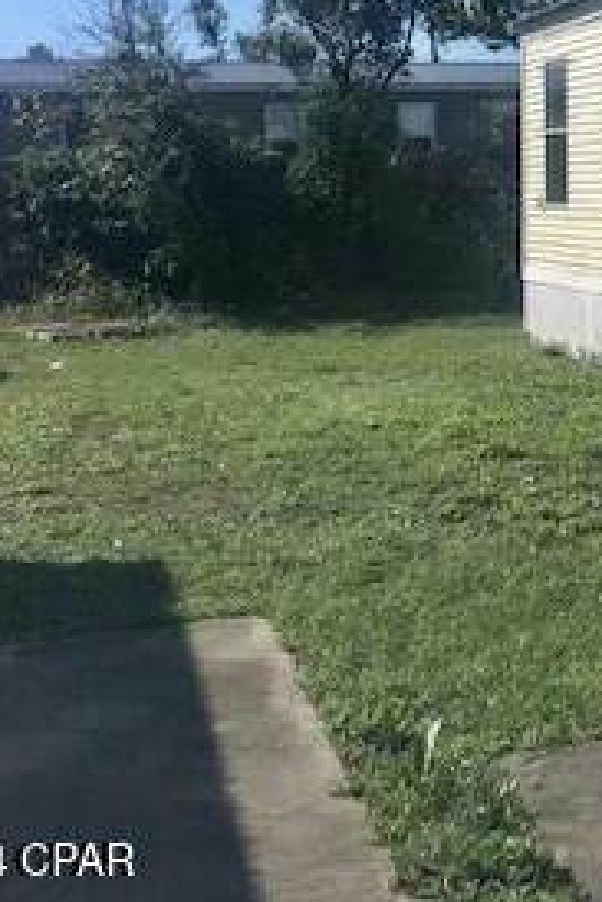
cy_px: 142
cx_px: 915
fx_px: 1703
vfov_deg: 28.8
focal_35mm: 68
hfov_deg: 17.8
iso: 25
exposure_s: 1/4808
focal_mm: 4
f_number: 1.8
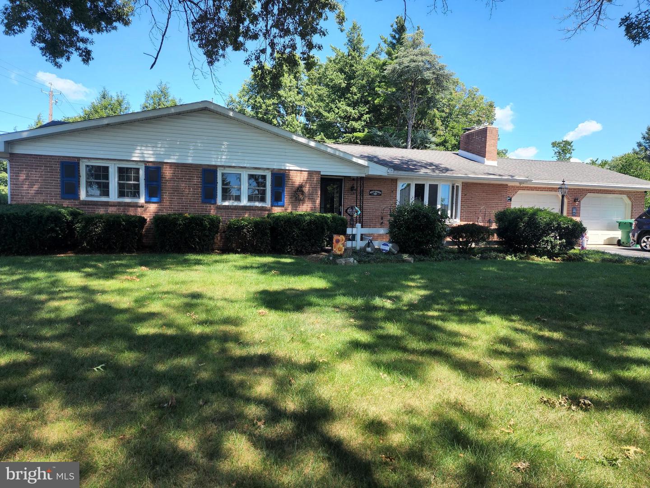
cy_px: 244
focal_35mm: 23
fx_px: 432
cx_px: 325
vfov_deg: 58.9
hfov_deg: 73.9
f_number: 1.8
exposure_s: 1/269
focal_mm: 6.4
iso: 12
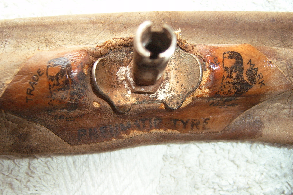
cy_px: 99
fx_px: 317
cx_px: 147
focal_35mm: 39
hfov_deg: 49.6
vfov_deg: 34.2
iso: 141
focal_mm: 6.2
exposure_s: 1/30
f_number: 2.9
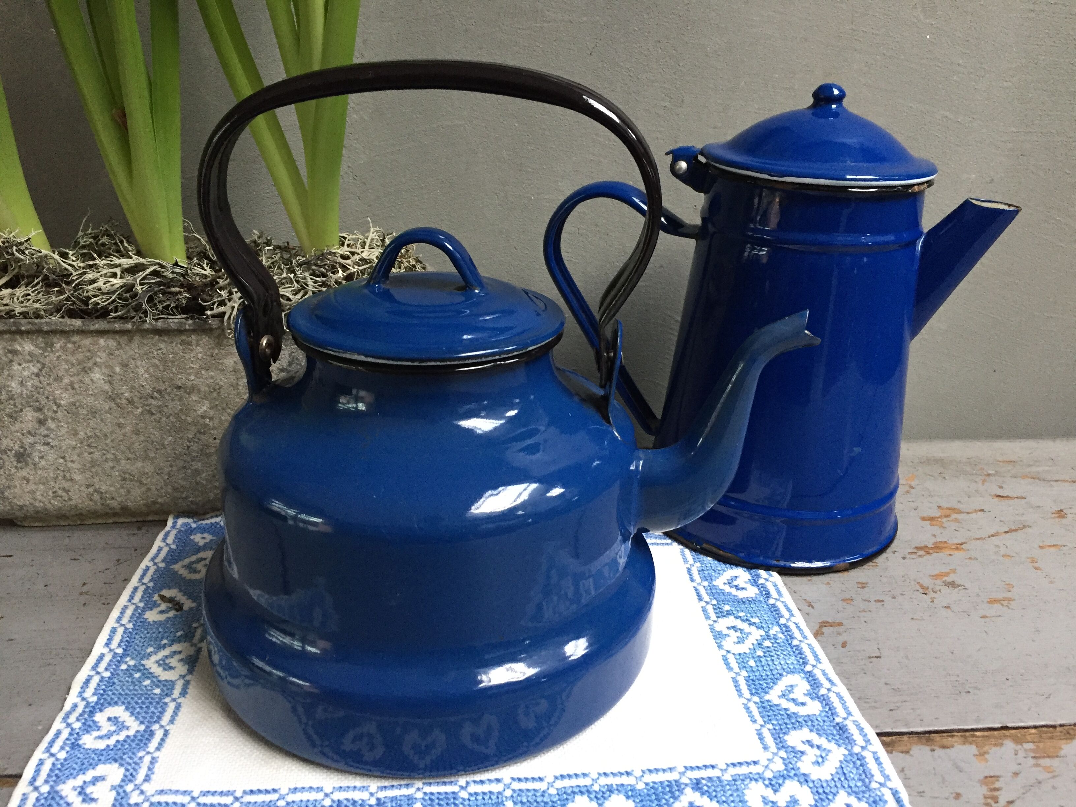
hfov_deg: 61.7
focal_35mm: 29
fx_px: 901
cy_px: 404
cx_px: 538
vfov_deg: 48.2
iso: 200
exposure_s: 1/33
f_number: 2.2
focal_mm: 4.15
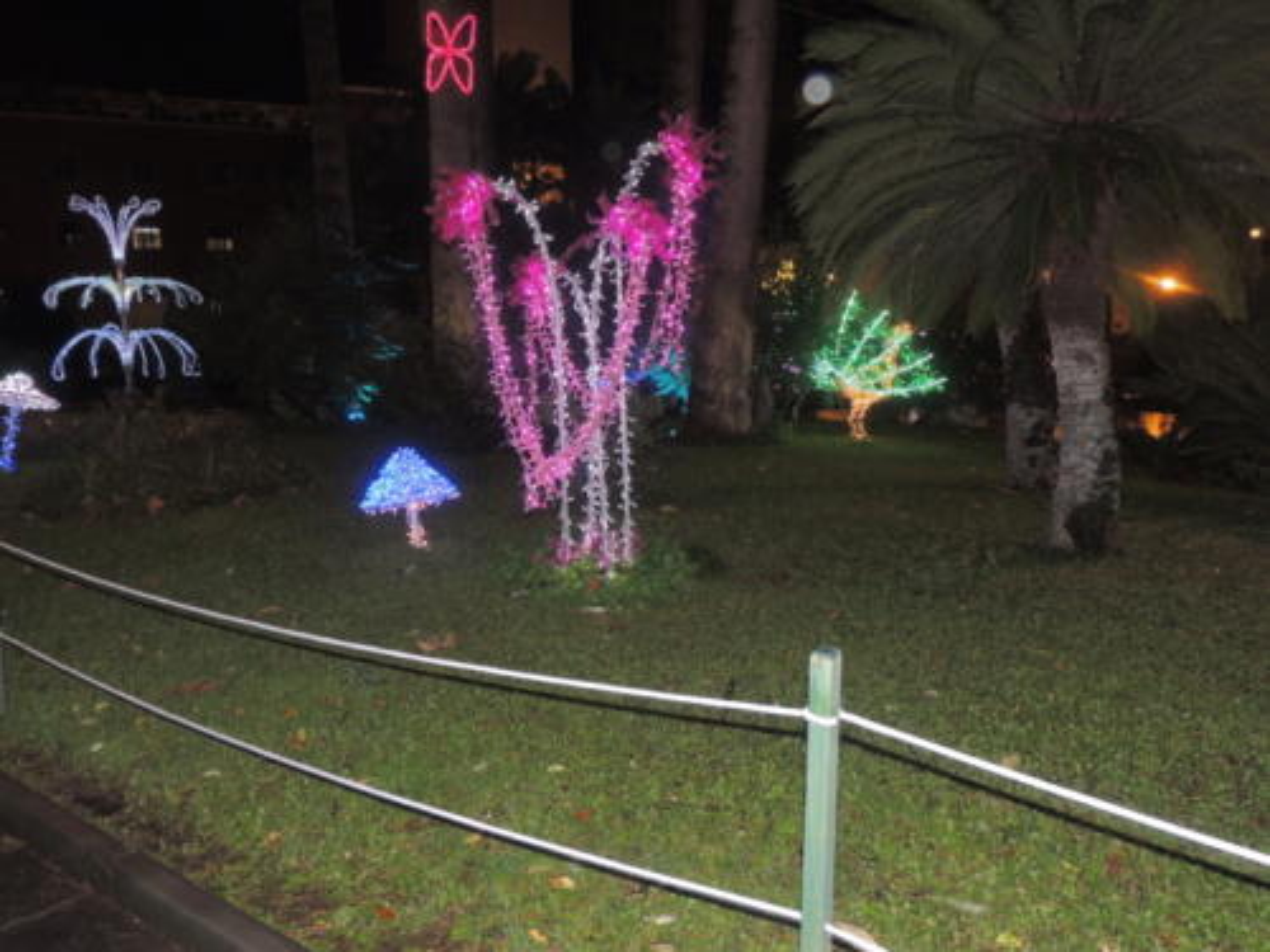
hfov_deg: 63.4
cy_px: 476
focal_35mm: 28
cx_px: 635
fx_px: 1027
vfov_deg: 49.7
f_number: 3.1
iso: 280
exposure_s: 1/30
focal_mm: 4.9
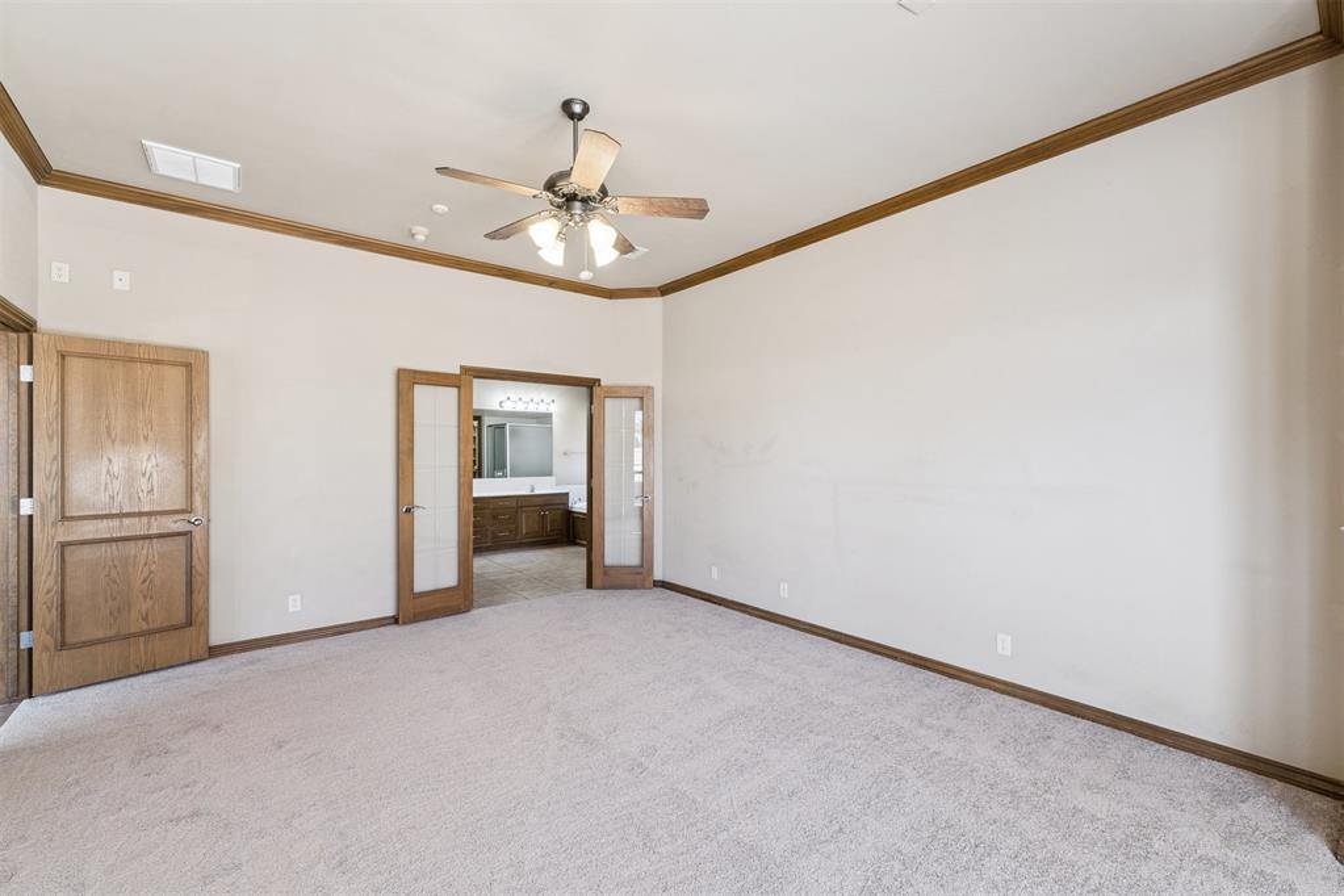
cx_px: 672
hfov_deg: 100.4
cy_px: 448
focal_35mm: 15
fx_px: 560
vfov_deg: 77.3
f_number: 7.1
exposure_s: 1/80
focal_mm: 10
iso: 200
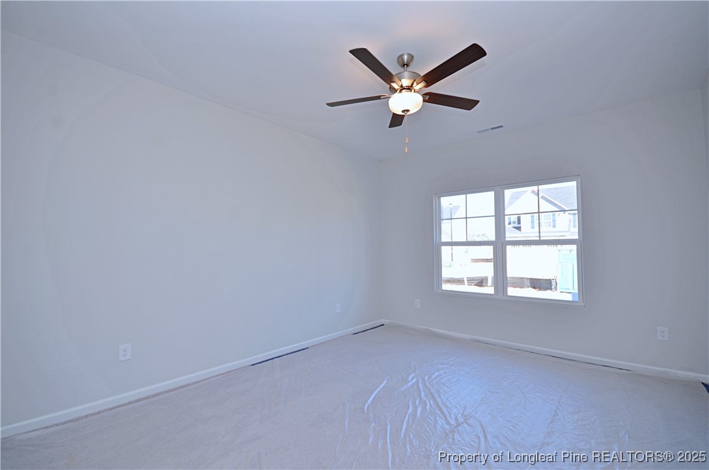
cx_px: 354
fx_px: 295
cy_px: 235
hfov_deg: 100.5
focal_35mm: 15
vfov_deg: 77.1
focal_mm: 10
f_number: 5.6
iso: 280
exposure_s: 1/125
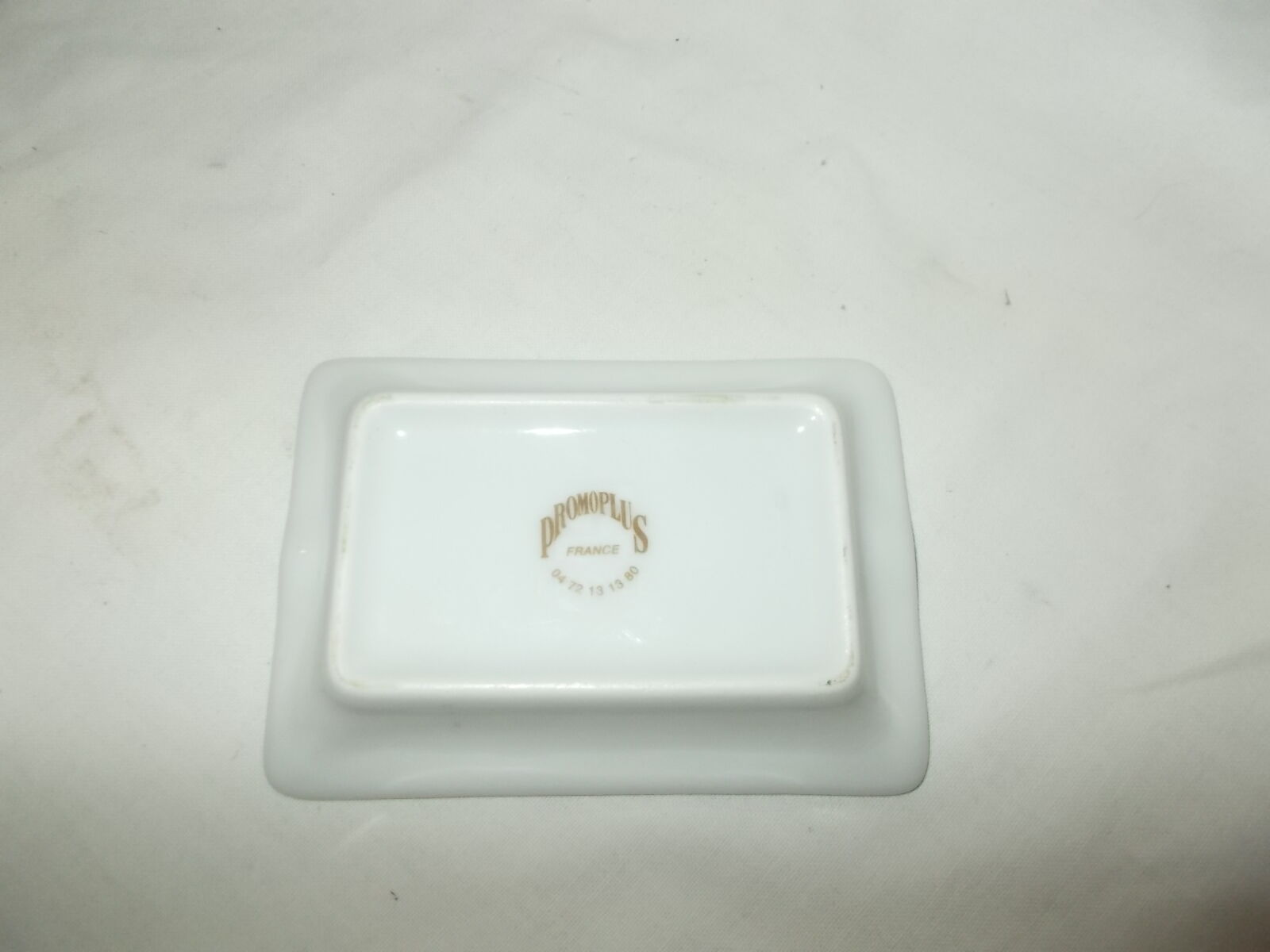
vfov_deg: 53.1
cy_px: 476
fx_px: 954
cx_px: 635
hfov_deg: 67.3
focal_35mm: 26
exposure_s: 1/25
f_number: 3.2
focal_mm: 4.6
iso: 200
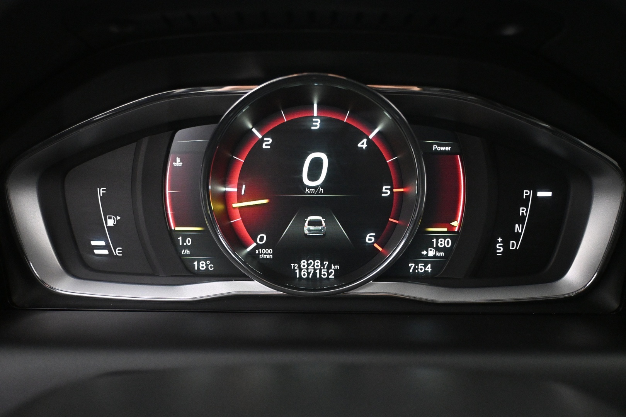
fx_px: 535
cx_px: 313
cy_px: 208
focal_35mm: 31
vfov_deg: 42.6
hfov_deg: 60.7
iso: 4000
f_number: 3.8
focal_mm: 20.5
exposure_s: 1/30
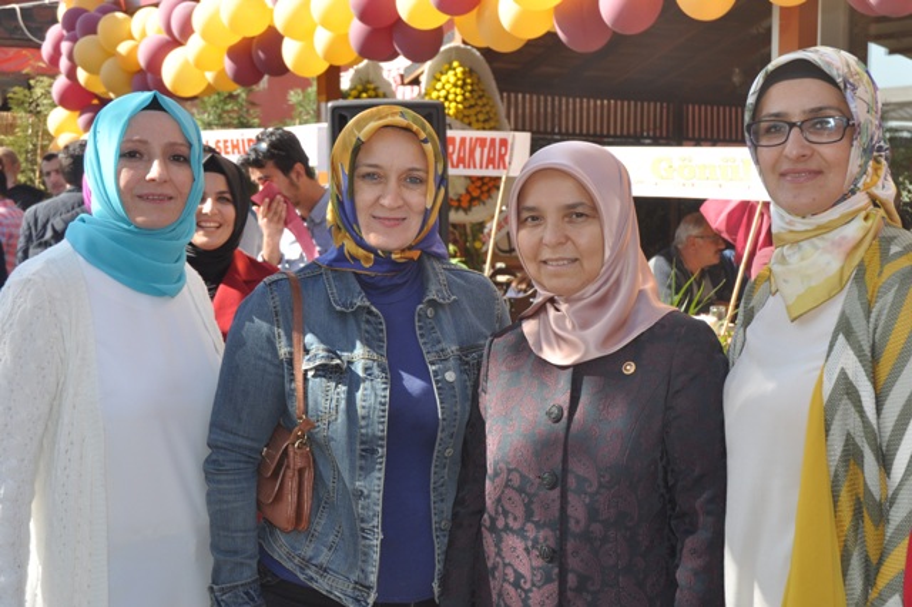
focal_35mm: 52
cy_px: 304
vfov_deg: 25.7
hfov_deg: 37.9
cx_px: 456
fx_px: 1329
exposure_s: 1/200
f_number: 7.1
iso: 200
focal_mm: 35
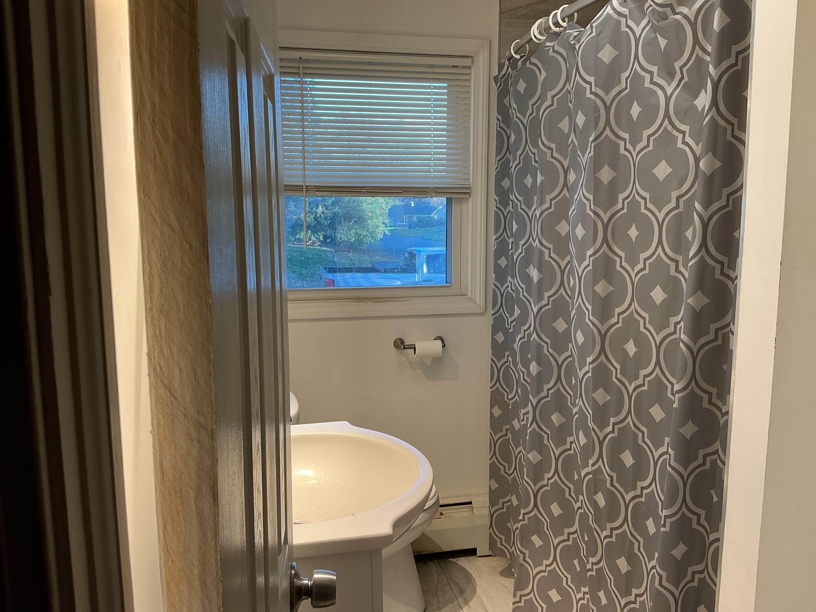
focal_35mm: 29
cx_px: 408
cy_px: 306
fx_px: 684
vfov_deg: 48.2
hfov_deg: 61.7
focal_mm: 3
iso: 64
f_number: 1.8
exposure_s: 1/120
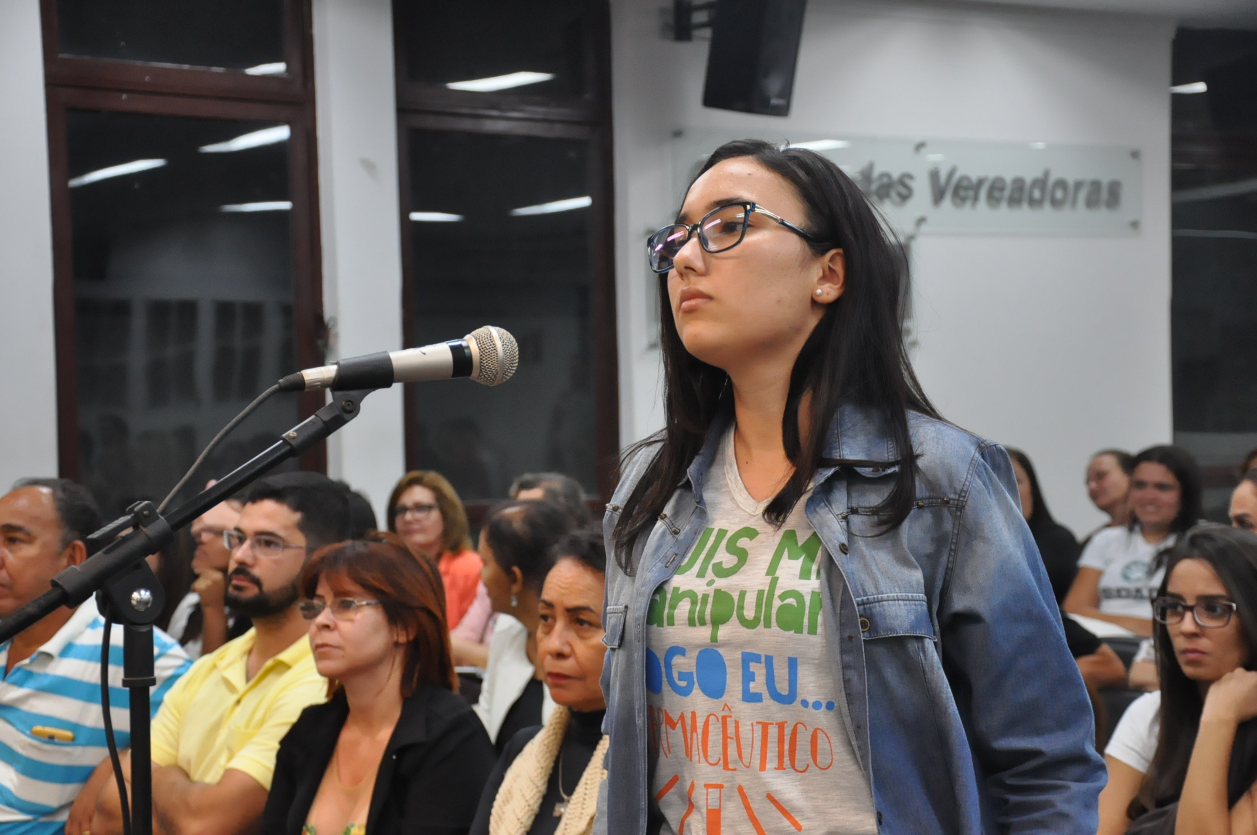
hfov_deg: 27.0
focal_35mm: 75
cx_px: 628
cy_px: 418
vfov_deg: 18.1
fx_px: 2616
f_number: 5
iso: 2000
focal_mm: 50
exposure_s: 1/100
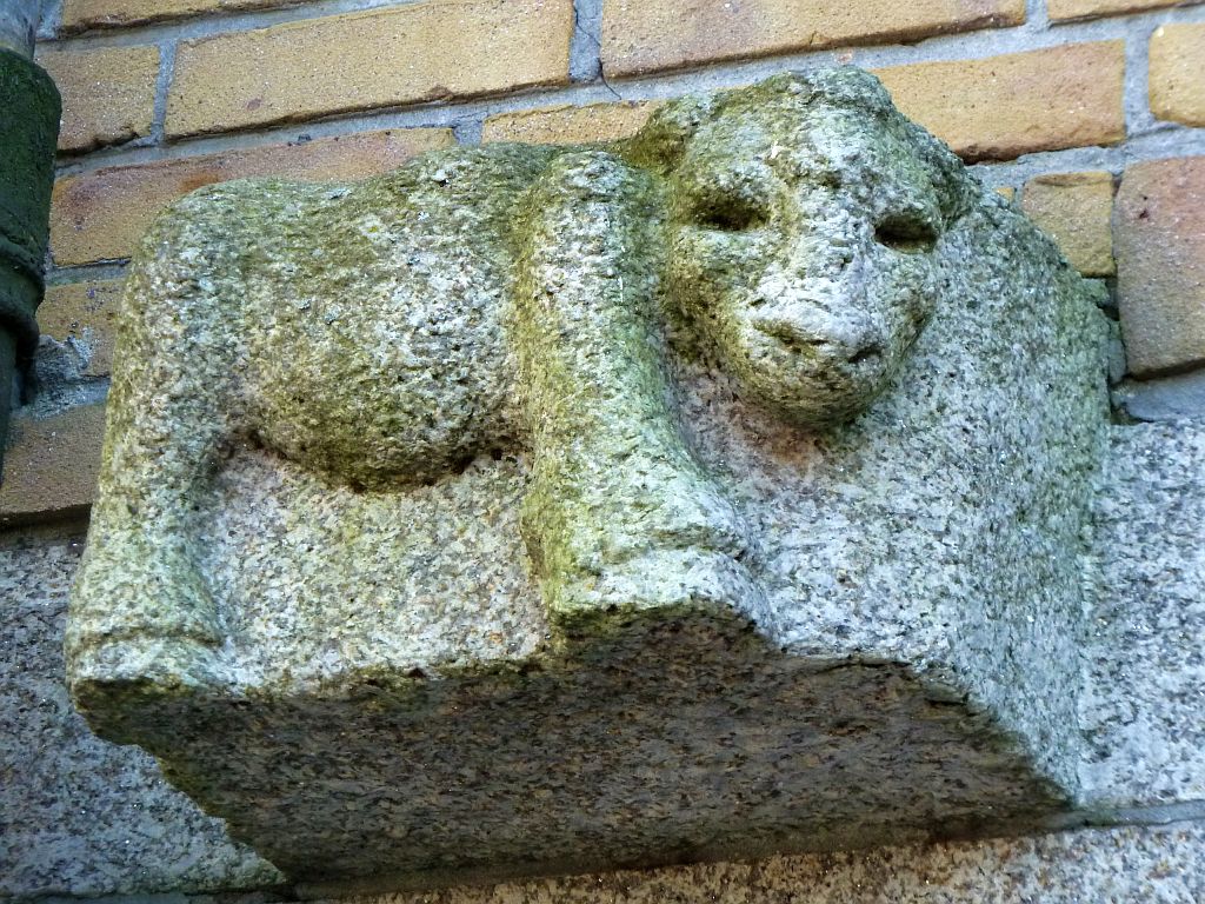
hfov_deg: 9.4
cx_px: 602
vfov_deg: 7.1
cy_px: 452
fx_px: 7310
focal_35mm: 210
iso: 250
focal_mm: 34.4
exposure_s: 1/80
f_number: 4.6
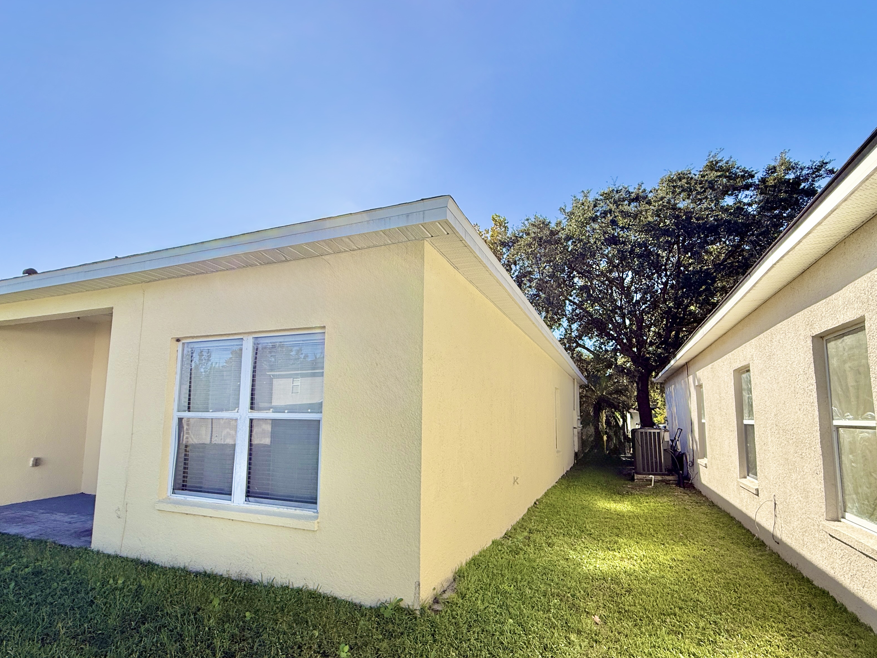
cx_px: 428
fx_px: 456
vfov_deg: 71.4
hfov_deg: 87.7
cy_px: 365
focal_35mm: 18
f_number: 2.2
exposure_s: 1/1698
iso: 50
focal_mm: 2.22
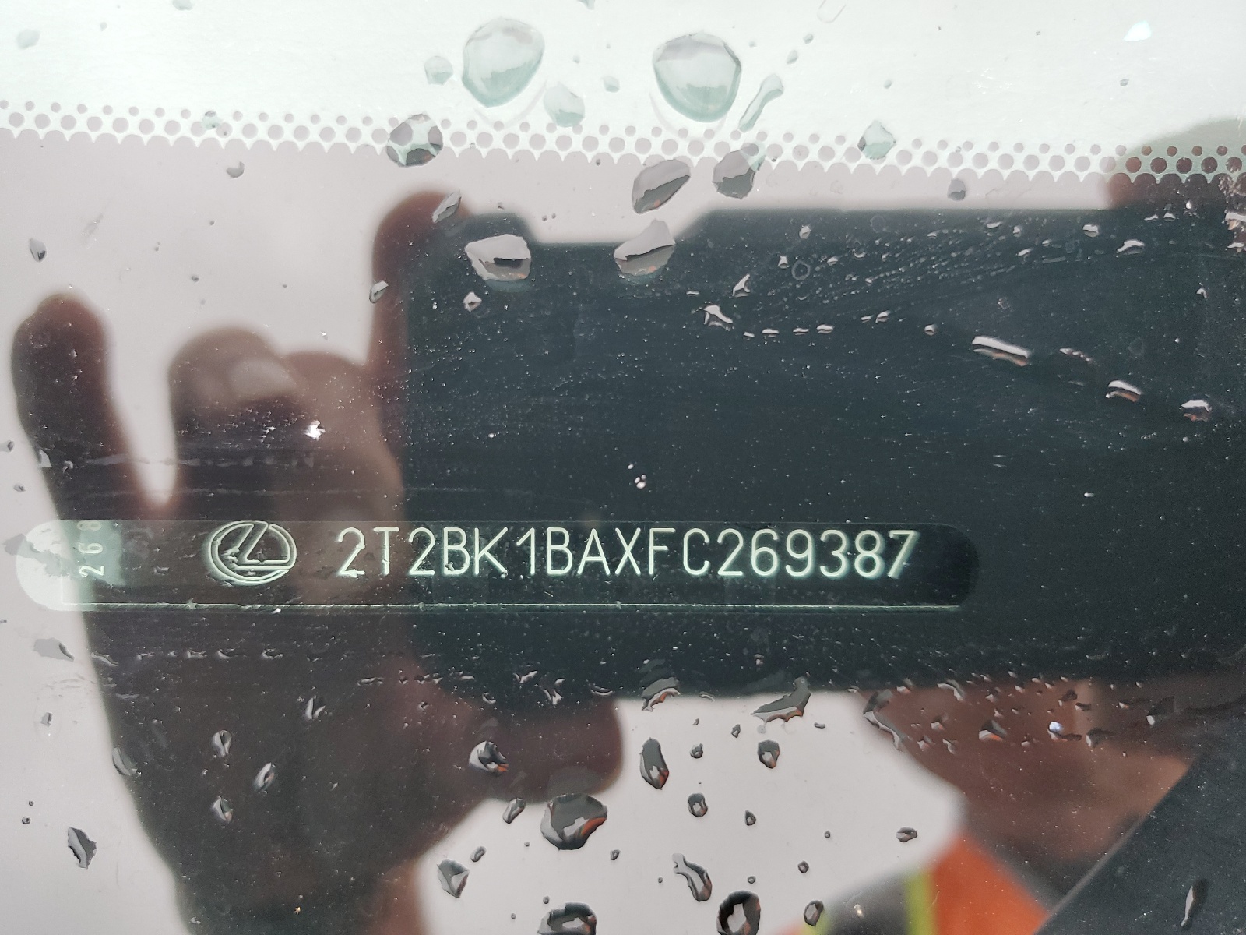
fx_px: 936
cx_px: 623
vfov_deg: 53.1
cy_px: 468
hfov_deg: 67.3
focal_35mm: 26
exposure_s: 1/120
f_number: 1.5
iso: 91
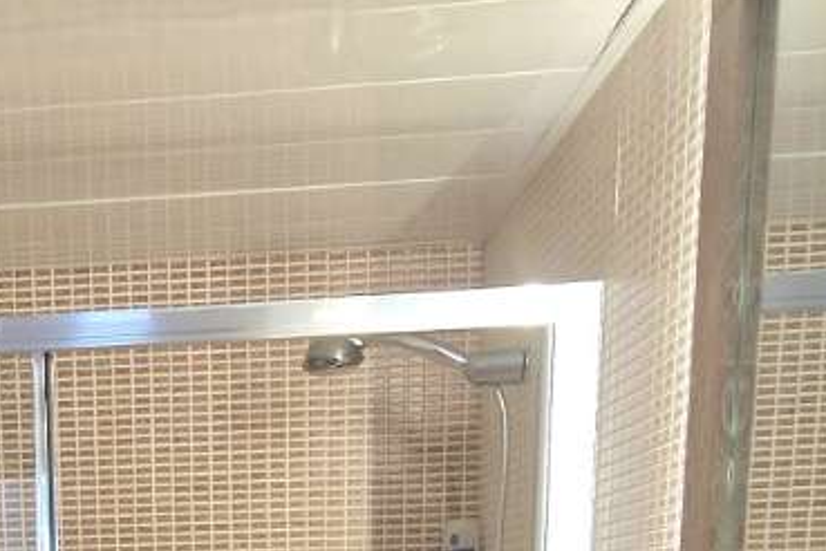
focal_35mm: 55
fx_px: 1262
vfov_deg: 19.9
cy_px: 909
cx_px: 64
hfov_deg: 34.0
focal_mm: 2.2
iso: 64
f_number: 2.2
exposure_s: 1/100
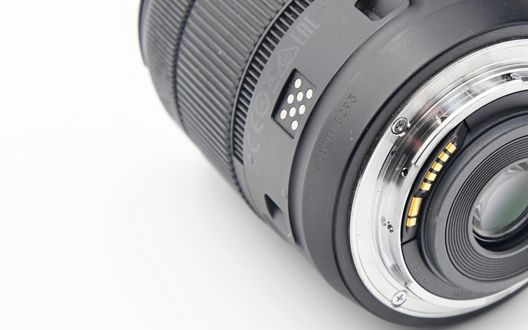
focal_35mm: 123
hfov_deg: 16.9
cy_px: 113
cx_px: 380
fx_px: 1770
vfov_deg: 10.6
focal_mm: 55
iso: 1600
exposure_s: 1/100
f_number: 8
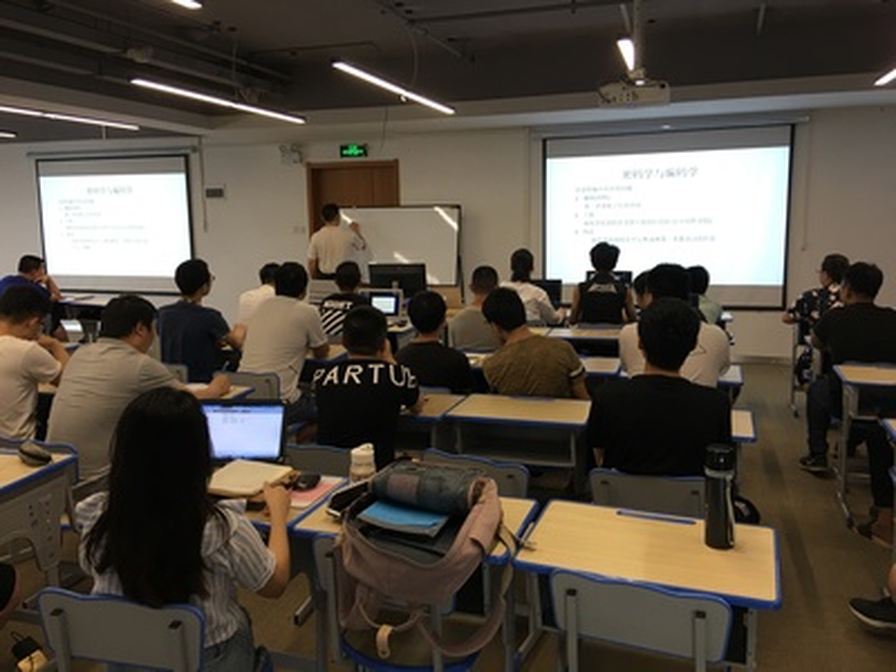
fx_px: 751
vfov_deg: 48.2
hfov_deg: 61.7
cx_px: 448
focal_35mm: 29
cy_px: 336
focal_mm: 4.15
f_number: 2.2
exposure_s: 1/17
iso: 32
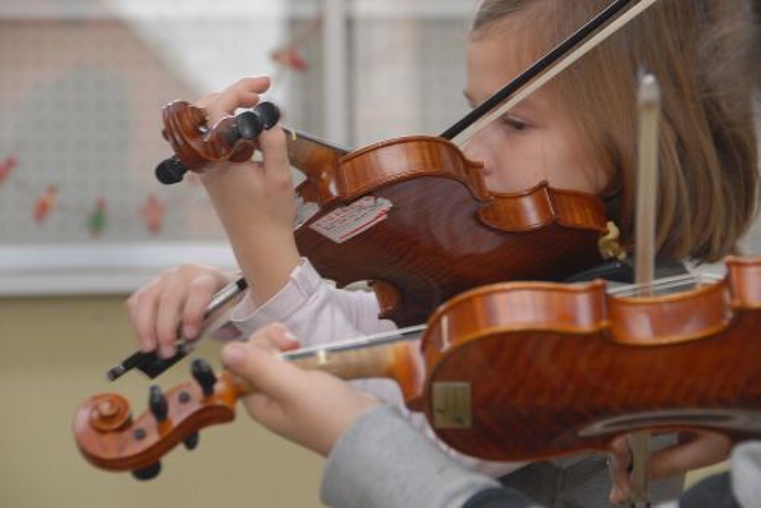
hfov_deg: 10.2
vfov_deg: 6.8
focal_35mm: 202
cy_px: 254
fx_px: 4283
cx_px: 380
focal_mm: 135
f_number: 7.1
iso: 400
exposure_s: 1/50
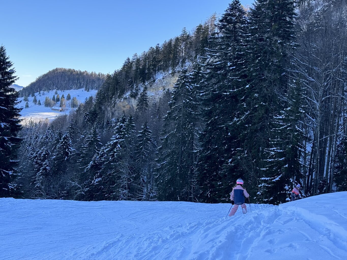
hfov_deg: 39.7
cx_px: 174
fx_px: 481
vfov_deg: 30.3
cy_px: 130
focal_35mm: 48
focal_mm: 6.86
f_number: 1.78
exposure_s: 1/1011
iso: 64
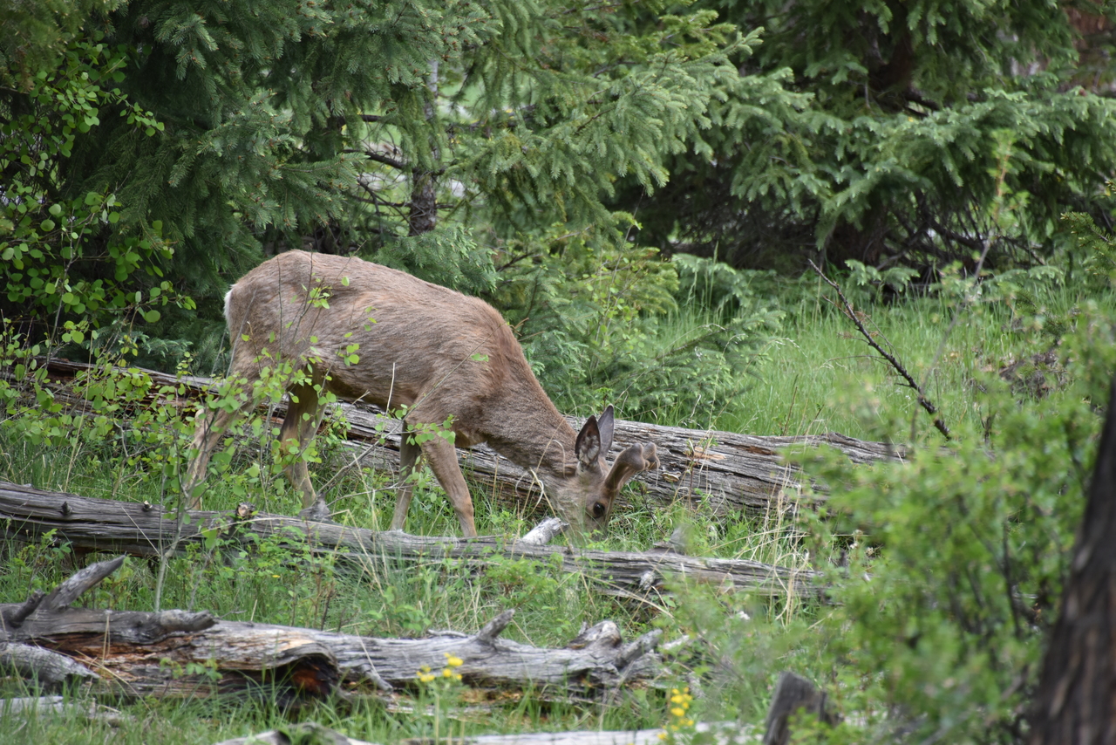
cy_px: 372
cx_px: 558
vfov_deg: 4.6
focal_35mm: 300
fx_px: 9302
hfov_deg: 6.9
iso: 900
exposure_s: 1/640
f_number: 5.6
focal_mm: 300
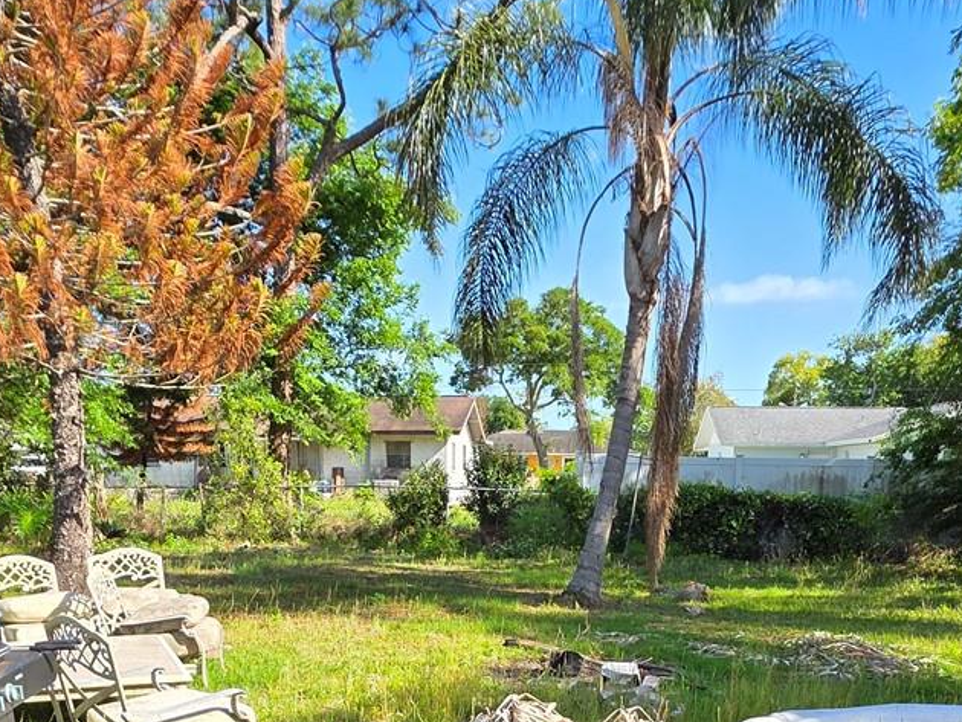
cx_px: 493
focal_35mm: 33
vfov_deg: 38.1
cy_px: 727
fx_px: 917
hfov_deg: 55.3
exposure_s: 1/816
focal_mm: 2.2
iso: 40
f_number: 1.9
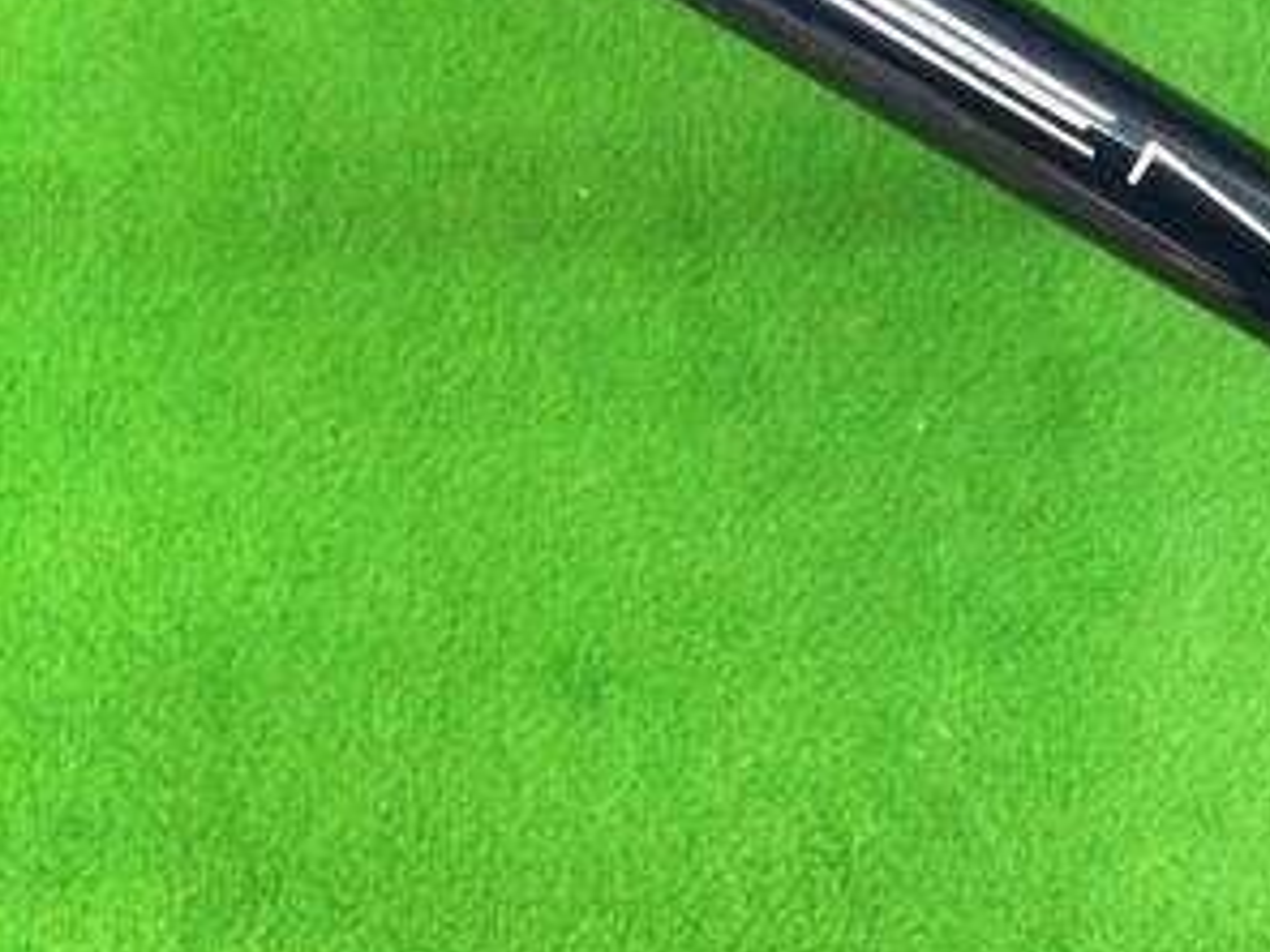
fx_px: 2458
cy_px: 219
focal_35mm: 67
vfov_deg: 21.7
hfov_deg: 26.8
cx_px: 1364
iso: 200
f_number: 2.4
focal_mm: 3.3
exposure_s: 1/24
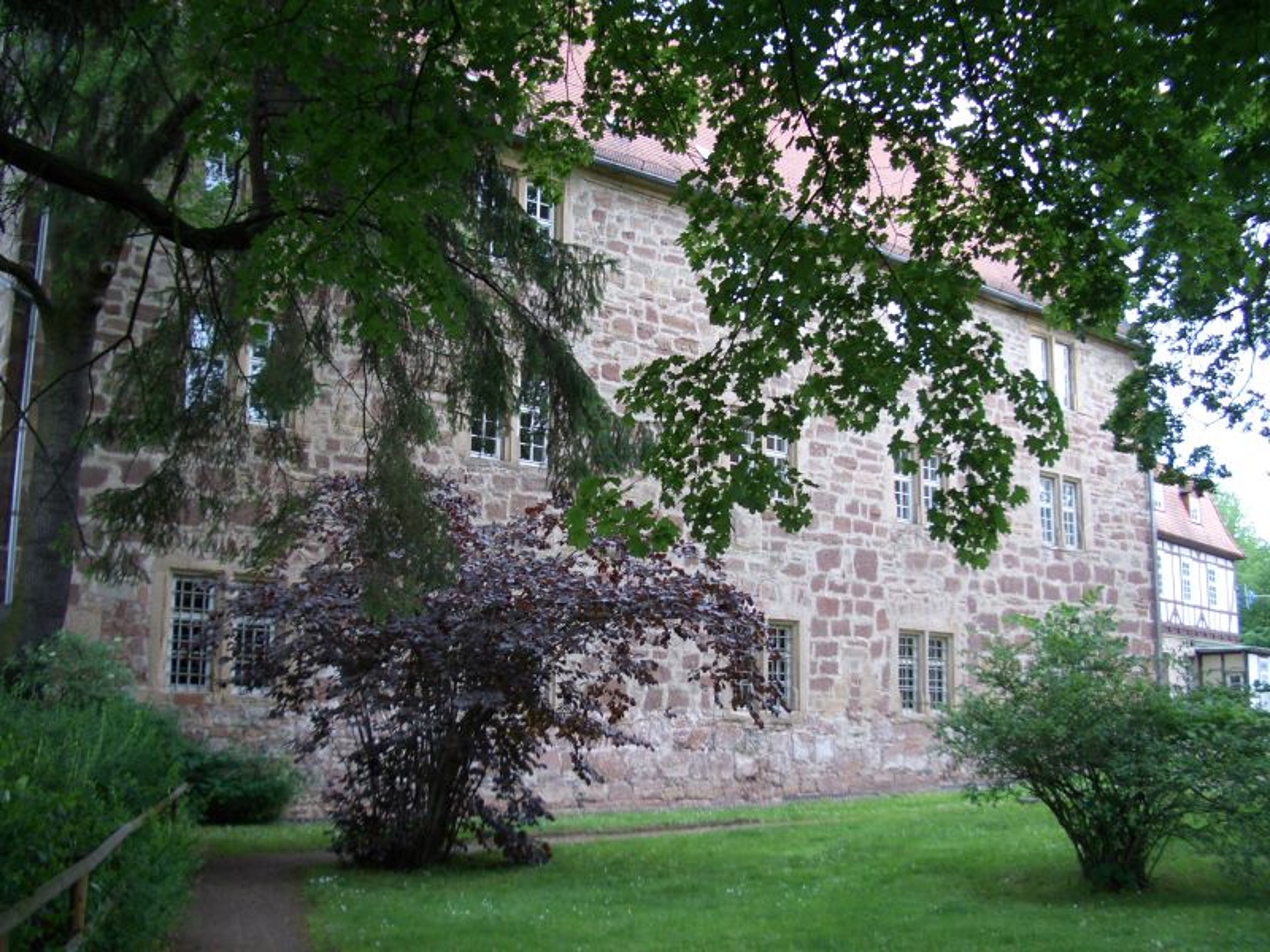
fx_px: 1284
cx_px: 635
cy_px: 476
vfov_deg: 40.7
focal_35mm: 35
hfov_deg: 52.6
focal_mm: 5.8
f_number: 2.6
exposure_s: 1/80
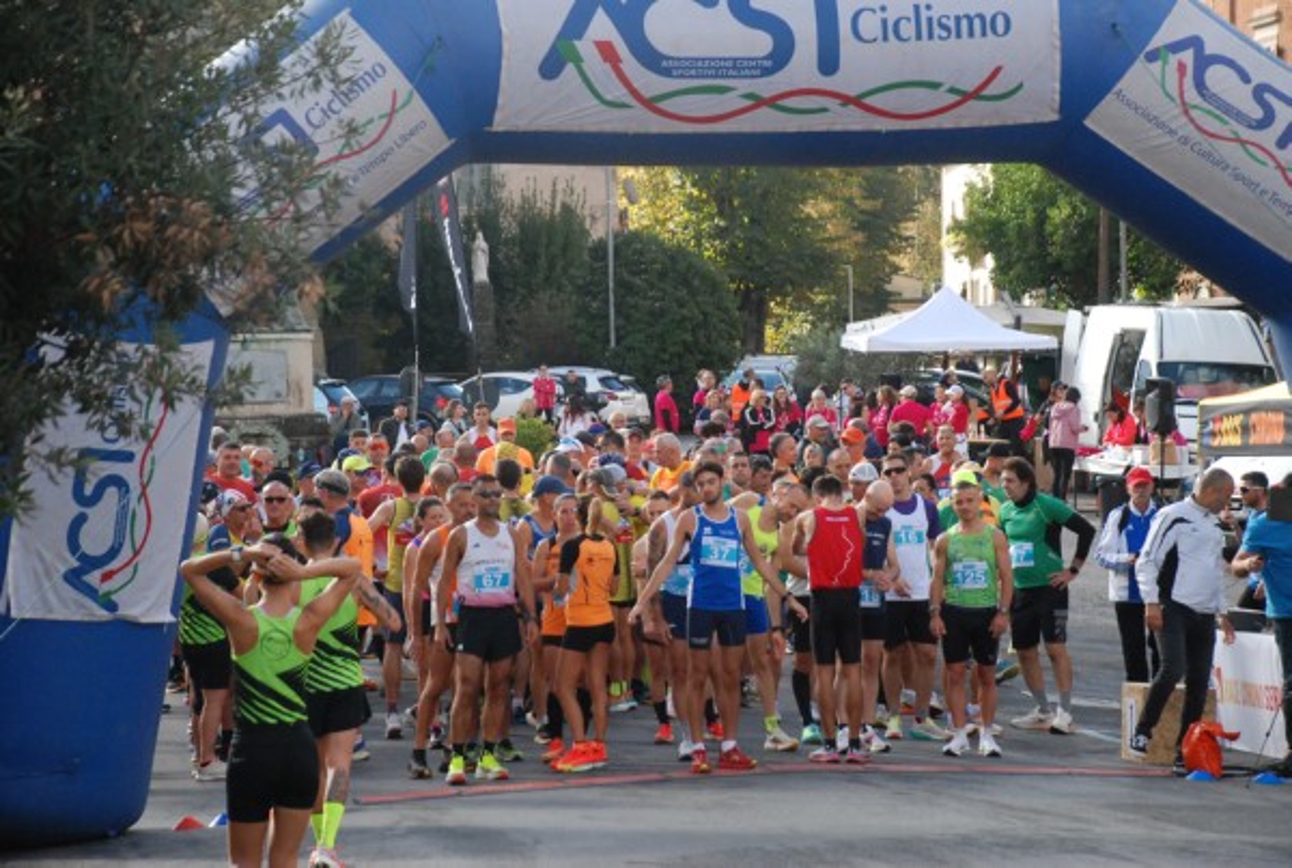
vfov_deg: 10.2
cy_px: 434
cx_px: 646
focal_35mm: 135
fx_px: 4856
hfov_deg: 15.2
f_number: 5.6
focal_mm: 90
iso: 1000
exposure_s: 1/800
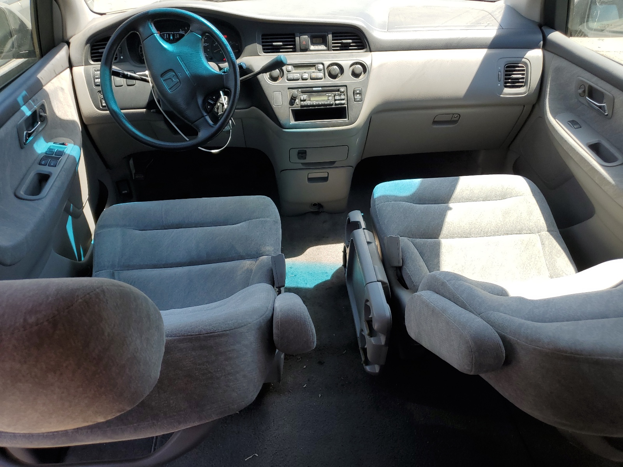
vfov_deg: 53.1
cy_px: 234
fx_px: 468
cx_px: 312
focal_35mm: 26
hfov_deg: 67.3
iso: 50
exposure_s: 1/500
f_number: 1.5
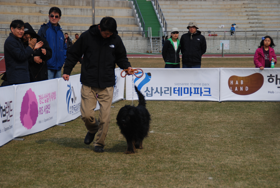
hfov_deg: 16.1
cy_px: 94
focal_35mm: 128
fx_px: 993
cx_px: 140
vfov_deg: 10.8
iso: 125
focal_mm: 85
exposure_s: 1/640
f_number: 6.3
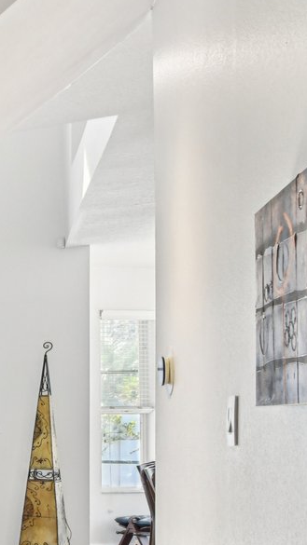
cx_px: -645
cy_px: 446
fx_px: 796
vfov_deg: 36.4
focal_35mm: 55
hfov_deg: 11.1
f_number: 8
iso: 400
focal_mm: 15
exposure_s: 1/5
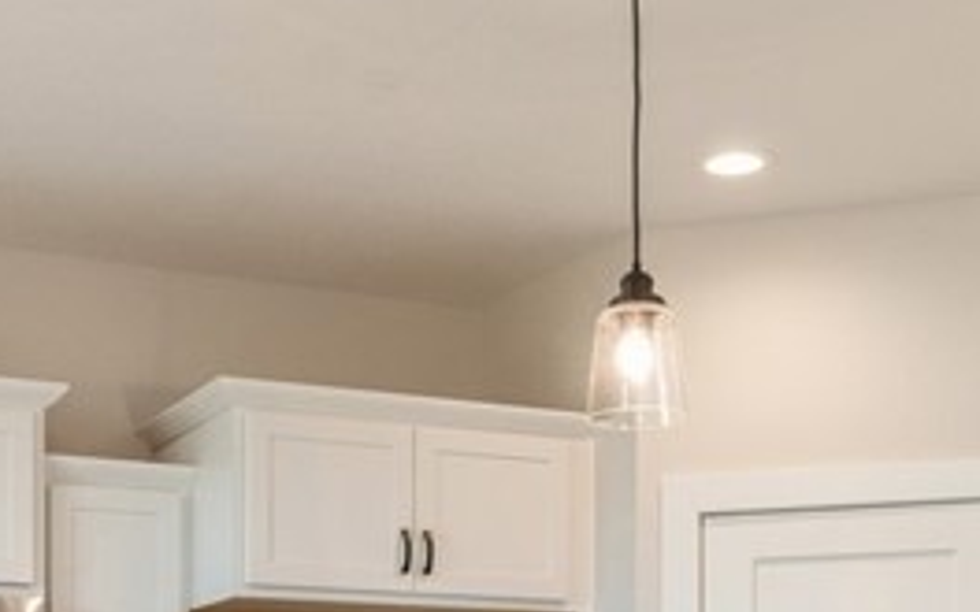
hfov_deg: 30.5
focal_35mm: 67
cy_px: 773
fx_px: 1789
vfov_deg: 18.2
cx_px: 390
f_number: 8
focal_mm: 16
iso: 200
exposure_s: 1/8
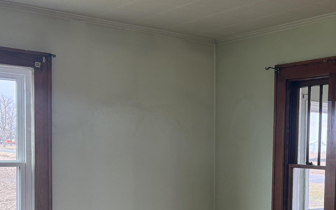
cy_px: 176
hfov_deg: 34.7
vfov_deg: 23.1
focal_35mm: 55
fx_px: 504
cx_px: 304
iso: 200
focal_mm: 6.76
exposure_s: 1/217
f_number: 1.78
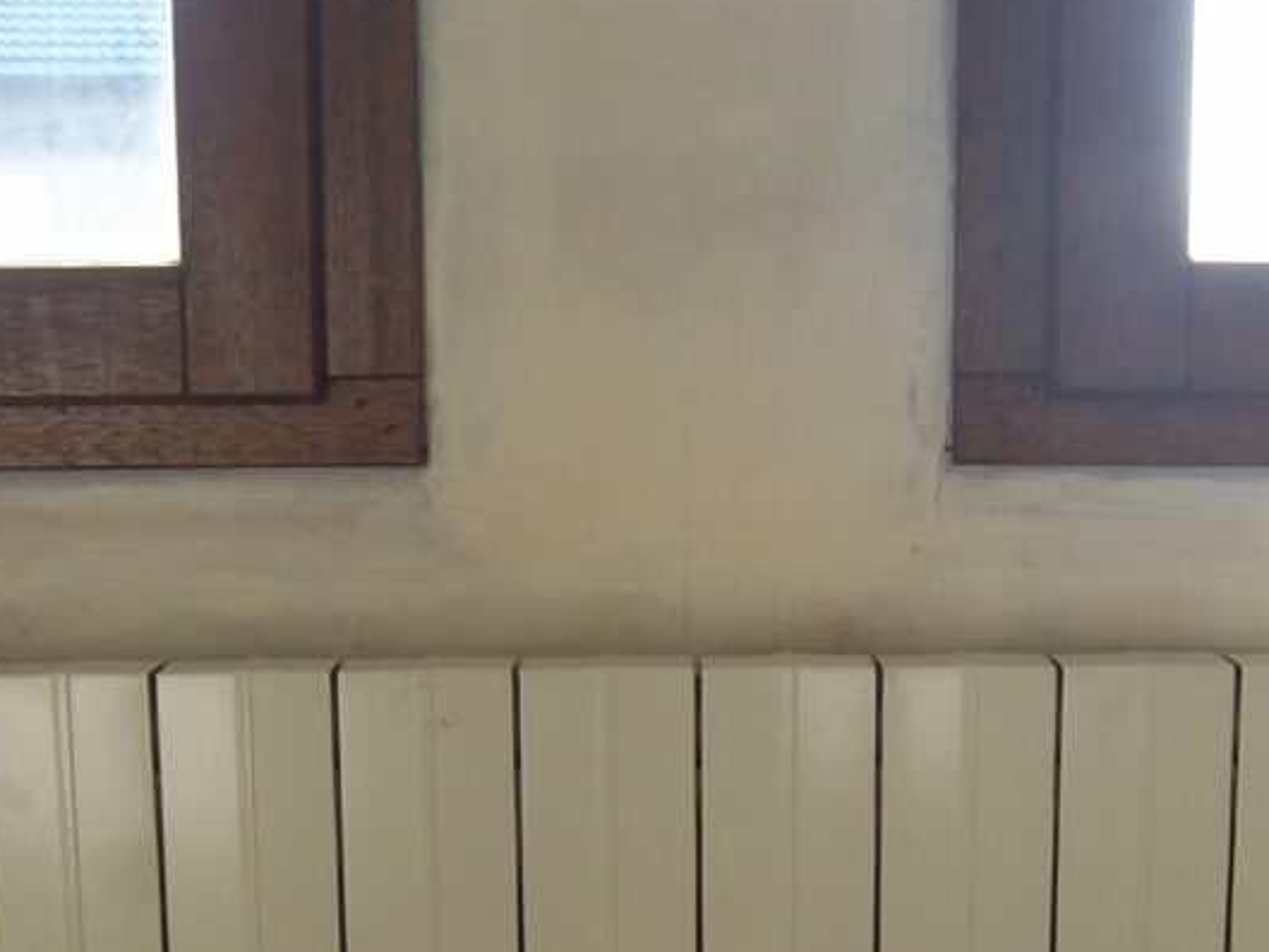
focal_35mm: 73
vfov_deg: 19.5
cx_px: 679
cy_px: 998
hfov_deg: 26.7
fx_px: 2677
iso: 80
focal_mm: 5.5
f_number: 3.4
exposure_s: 1/250
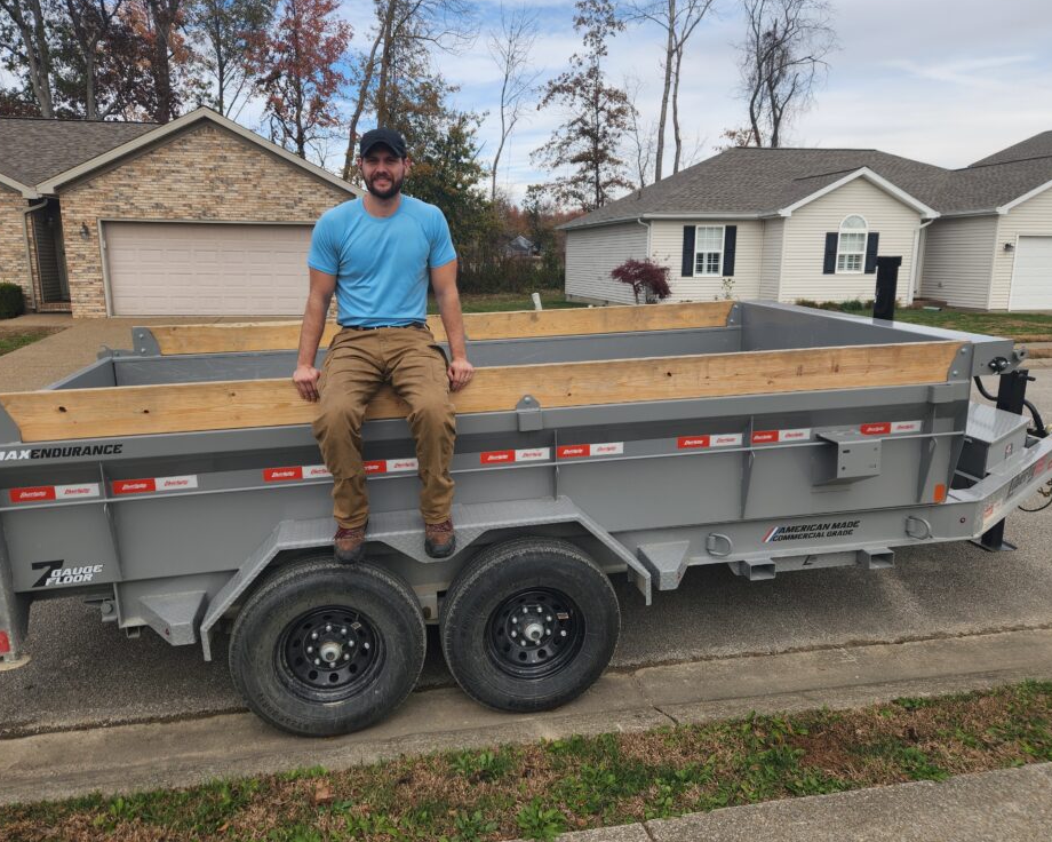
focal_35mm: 25
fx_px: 778
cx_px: 499
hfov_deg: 68.1
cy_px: 404
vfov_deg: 56.8
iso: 20
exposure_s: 1/724
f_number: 1.8
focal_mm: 5.4
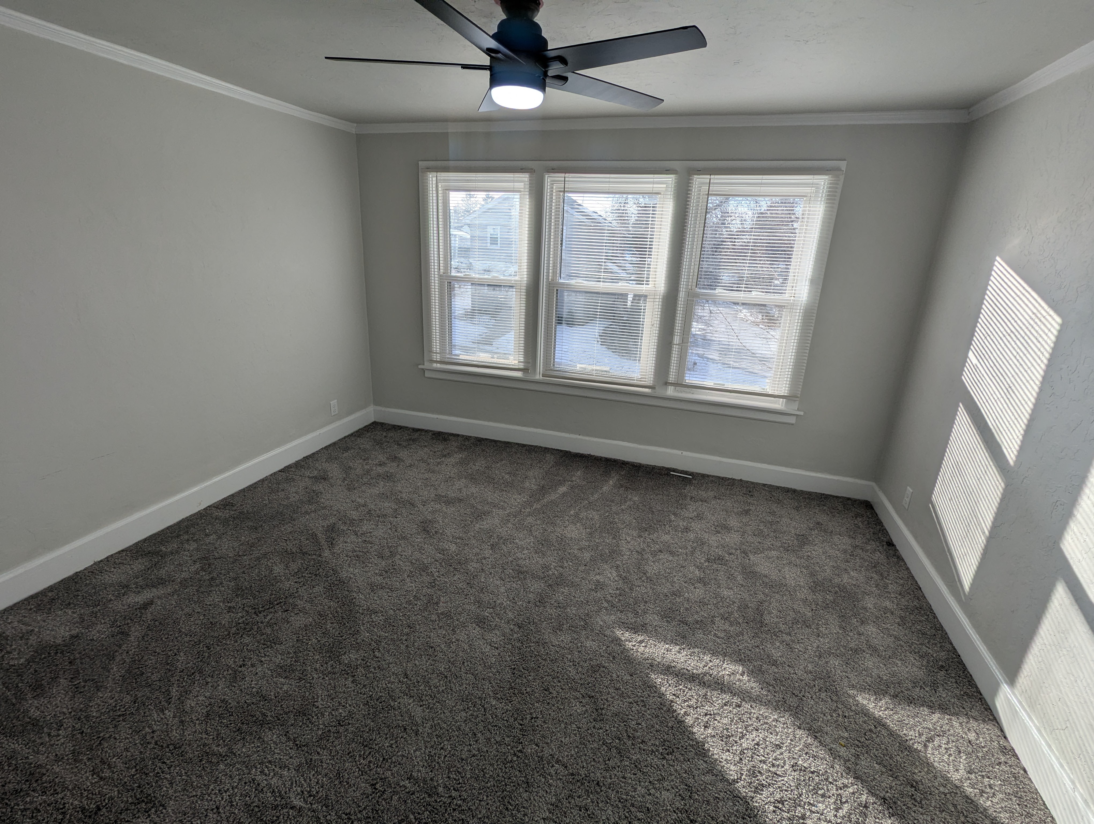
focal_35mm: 16
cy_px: 412
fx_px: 506
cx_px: 547
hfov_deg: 94.4
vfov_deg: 78.2
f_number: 2.2
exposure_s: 1/540
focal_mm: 2.35
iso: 57
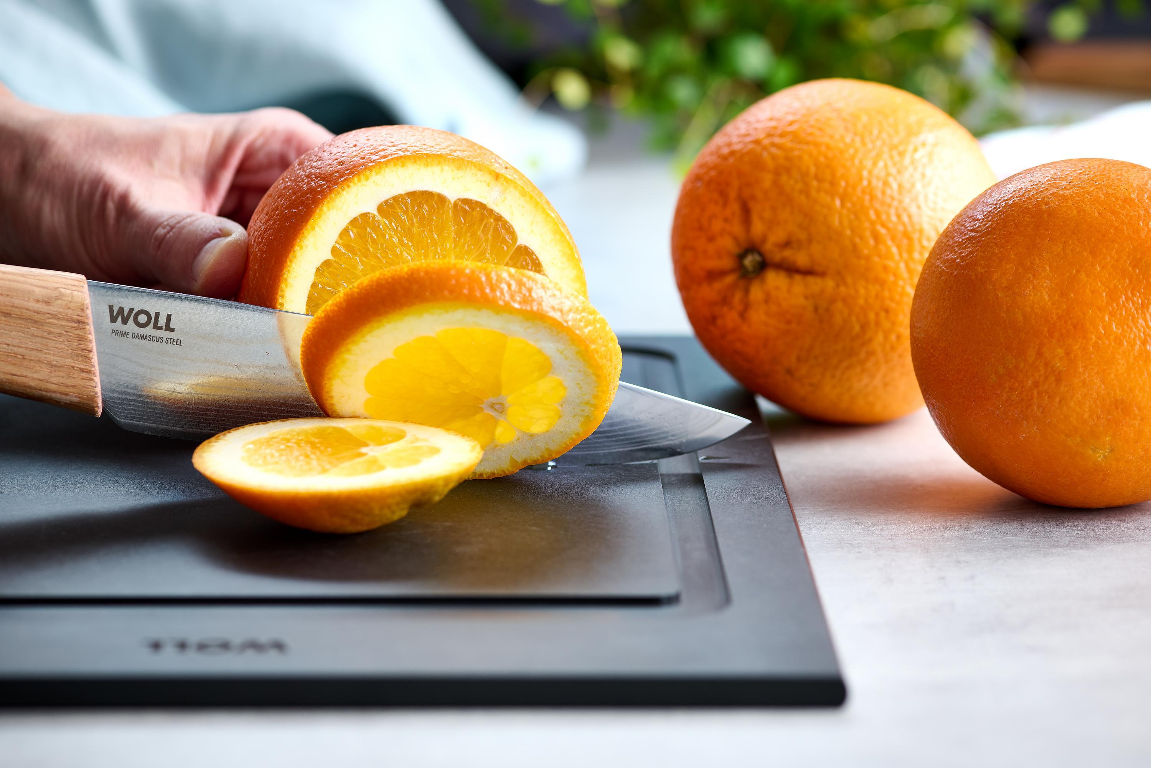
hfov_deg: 19.5
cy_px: 384
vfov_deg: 13.0
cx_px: 576
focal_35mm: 105
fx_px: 3357
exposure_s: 1/250
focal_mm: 105
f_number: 9
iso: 100
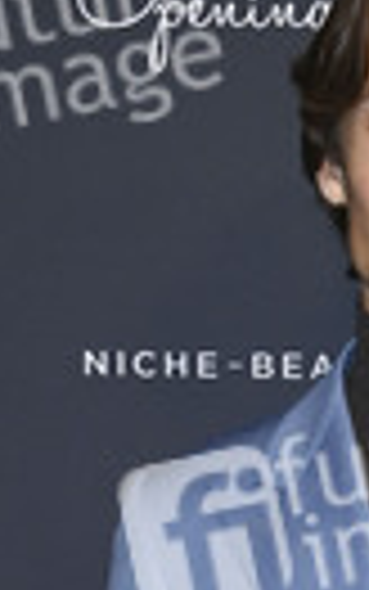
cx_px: 482
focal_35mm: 180
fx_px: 2893
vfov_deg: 11.4
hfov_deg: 7.2
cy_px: 739
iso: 640
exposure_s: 1/250
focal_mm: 58
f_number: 5.6
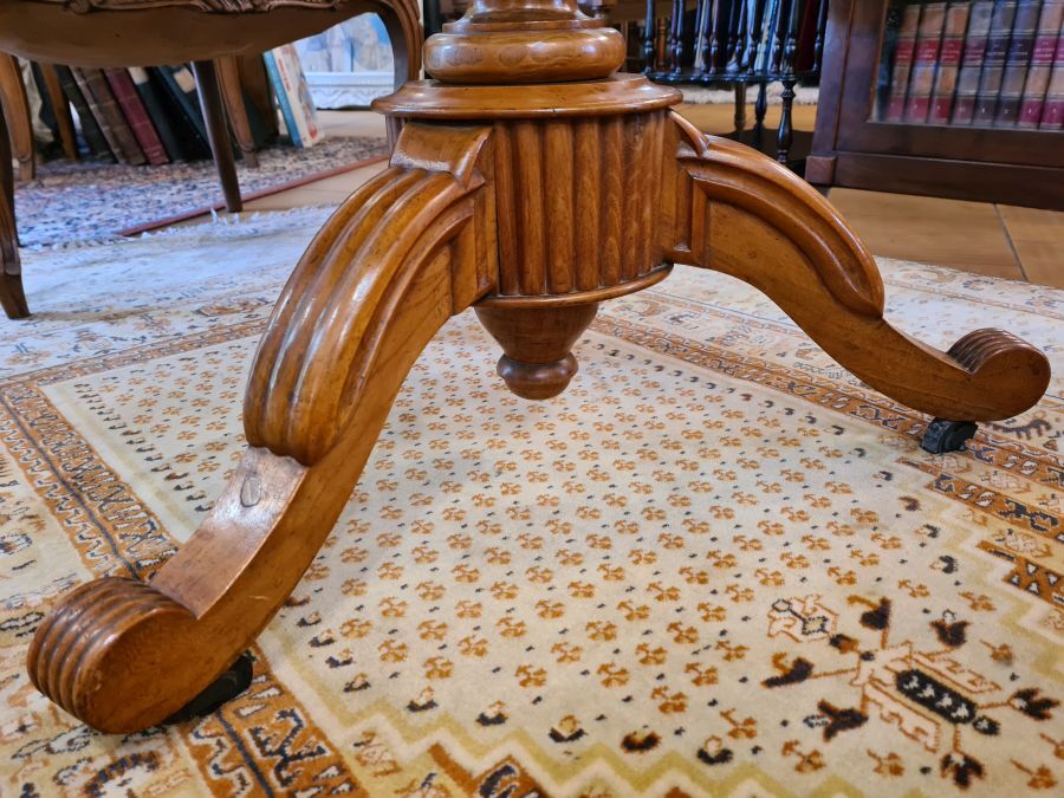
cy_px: 399
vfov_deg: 53.1
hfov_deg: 67.3
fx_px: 799
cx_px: 532
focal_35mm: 26
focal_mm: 5.4
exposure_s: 1/50
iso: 400
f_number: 1.8
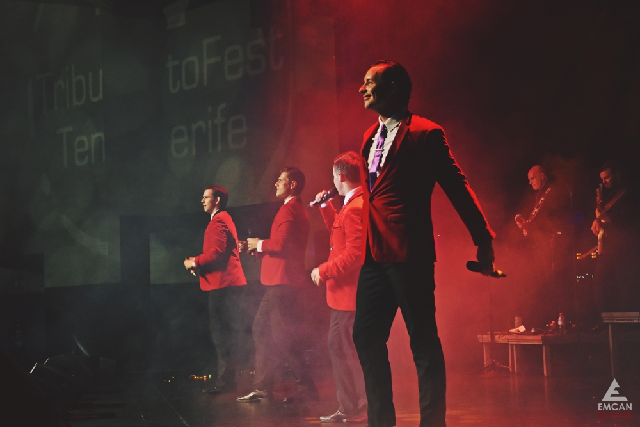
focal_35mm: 78
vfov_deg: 17.5
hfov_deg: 26.0
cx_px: 320
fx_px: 1387
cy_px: 214
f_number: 5.6
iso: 1600
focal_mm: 52
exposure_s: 1/50
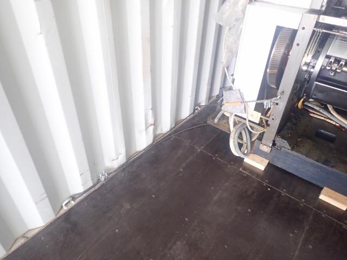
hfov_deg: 69.4
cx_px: 174
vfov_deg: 54.9
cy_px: 130
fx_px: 251
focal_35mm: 25
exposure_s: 1/30
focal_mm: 4.5
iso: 640
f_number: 2
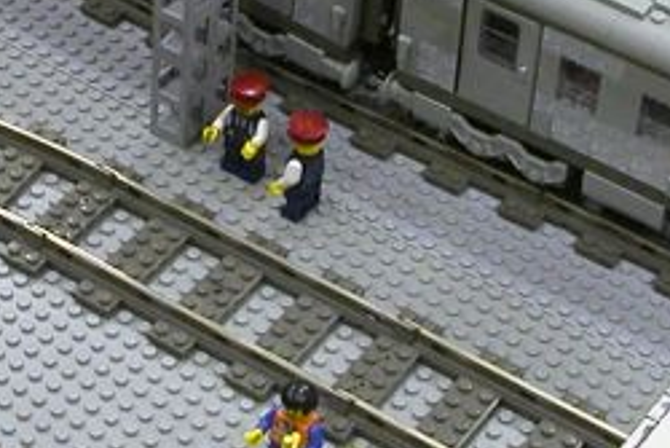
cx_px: 244
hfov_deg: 16.6
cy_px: 99
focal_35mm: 123
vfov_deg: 11.1
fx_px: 2290
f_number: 2.7
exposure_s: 1/12.9
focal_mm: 5.6
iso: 100
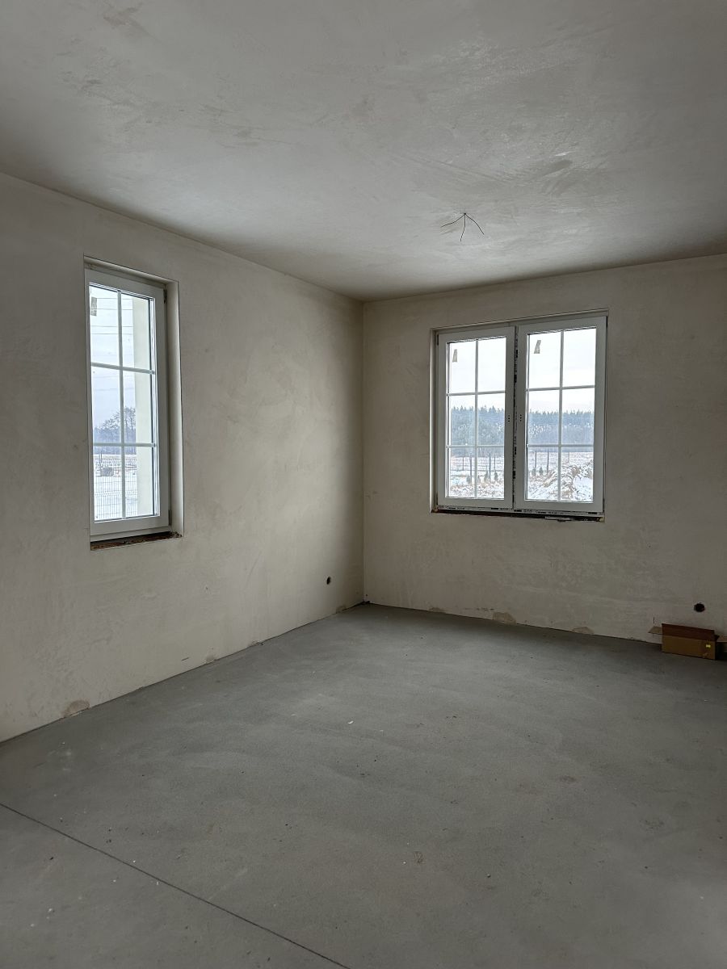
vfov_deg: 71.6
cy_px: 484
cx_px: 364
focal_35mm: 24
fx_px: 672
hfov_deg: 56.8
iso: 250
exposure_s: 1/79
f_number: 1.78
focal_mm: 6.86
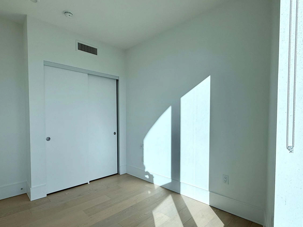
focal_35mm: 19
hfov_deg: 84.6
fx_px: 166
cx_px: 144
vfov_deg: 68.5
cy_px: 124
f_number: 2.2
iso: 50
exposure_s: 1/1795
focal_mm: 2.22
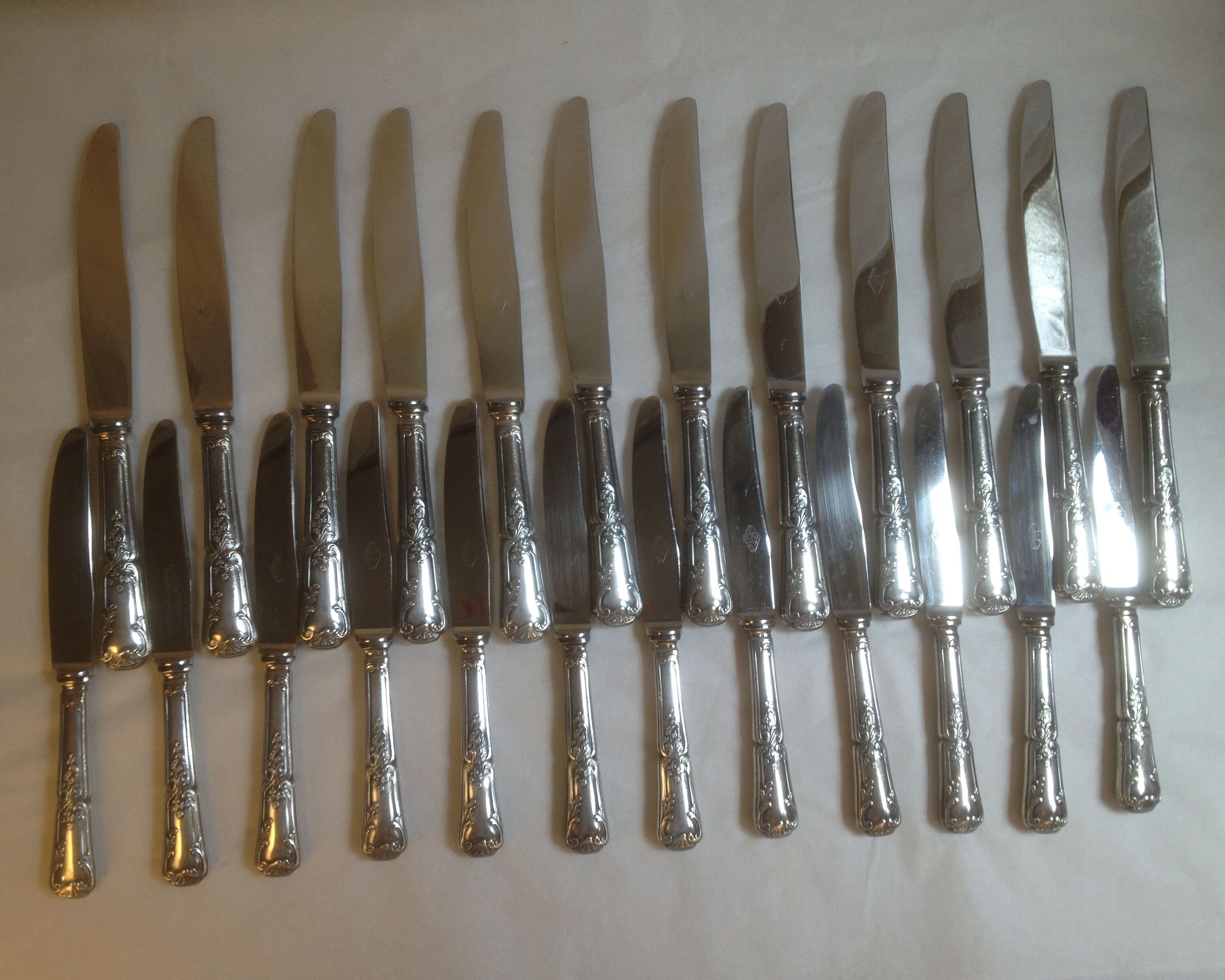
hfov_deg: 49.1
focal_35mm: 37
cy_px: 496
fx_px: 1341
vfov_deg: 40.1
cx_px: 578
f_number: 2.4
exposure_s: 1/60
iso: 50
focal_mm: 4.28
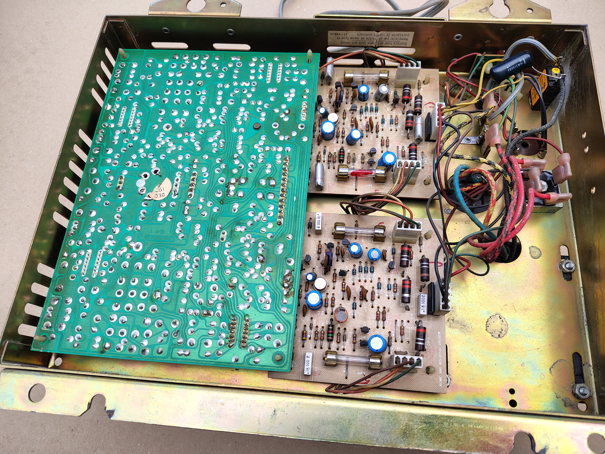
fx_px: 419
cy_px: 227
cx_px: 302
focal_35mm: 24
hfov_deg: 71.6
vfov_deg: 56.8
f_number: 1.8
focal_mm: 5.56
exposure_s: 1/547
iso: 100
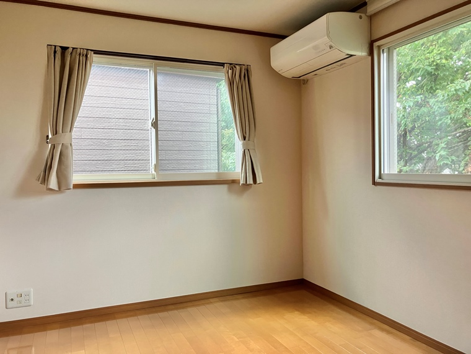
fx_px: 381
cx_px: 236
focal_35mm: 28
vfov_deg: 49.7
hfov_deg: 63.4
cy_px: 177
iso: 100
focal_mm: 3.99
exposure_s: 1/60
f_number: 1.8
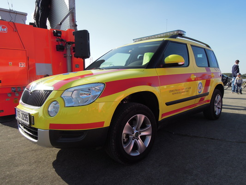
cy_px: 92
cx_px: 123
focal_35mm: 24
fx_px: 171
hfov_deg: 71.6
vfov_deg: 56.8
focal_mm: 4.3
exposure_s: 1/1600
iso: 160
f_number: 3.2
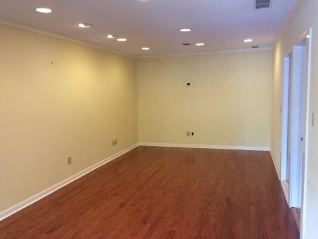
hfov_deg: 61.7
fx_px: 266
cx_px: 159
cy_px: 120
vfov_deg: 48.2
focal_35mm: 29
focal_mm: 4.15
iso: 50
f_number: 2.2
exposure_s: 1/30
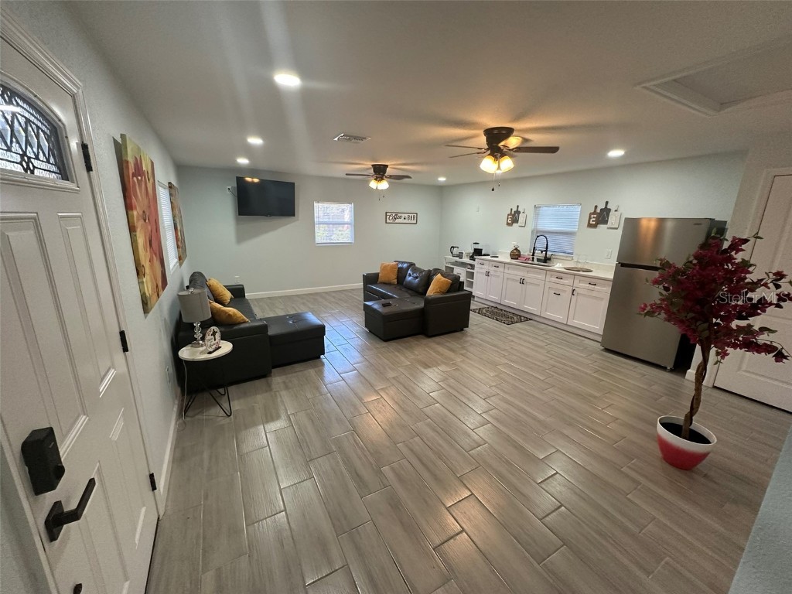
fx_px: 320
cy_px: 297
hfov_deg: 102.1
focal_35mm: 14
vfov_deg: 85.7
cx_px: 396
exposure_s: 1/120
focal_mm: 2.22
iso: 250
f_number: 2.2
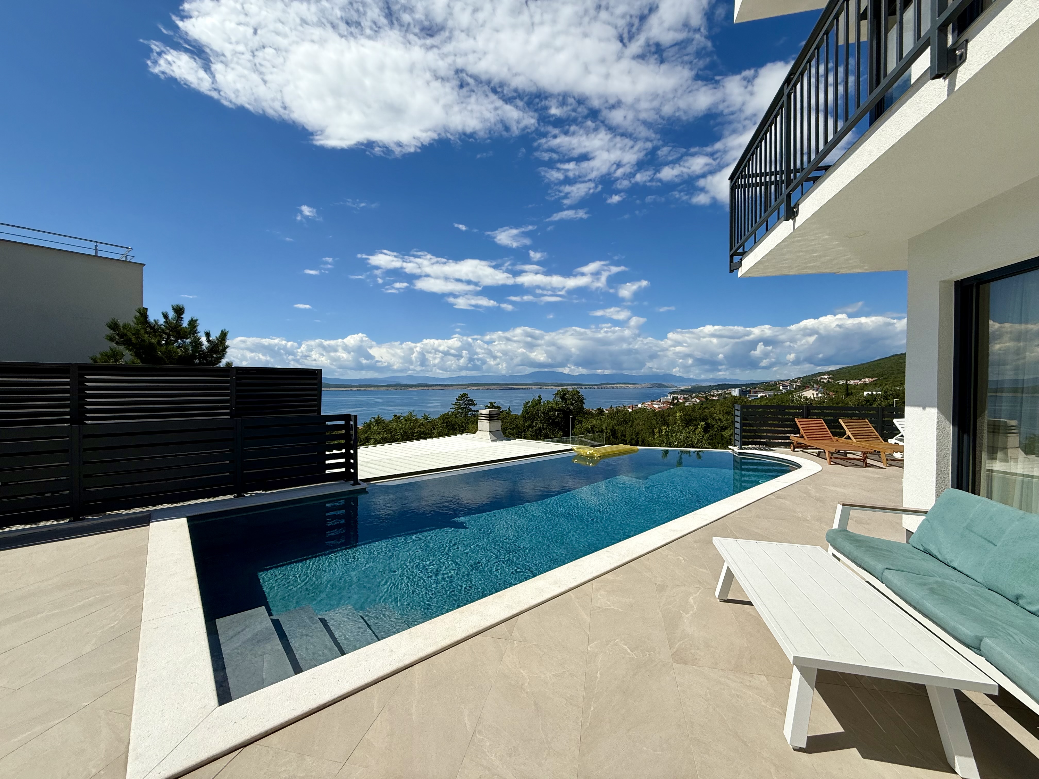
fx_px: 420
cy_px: 390
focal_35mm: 14
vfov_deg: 85.7
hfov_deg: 102.1
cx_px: 520
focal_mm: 2.22
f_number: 2.2
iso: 50
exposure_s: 1/3891
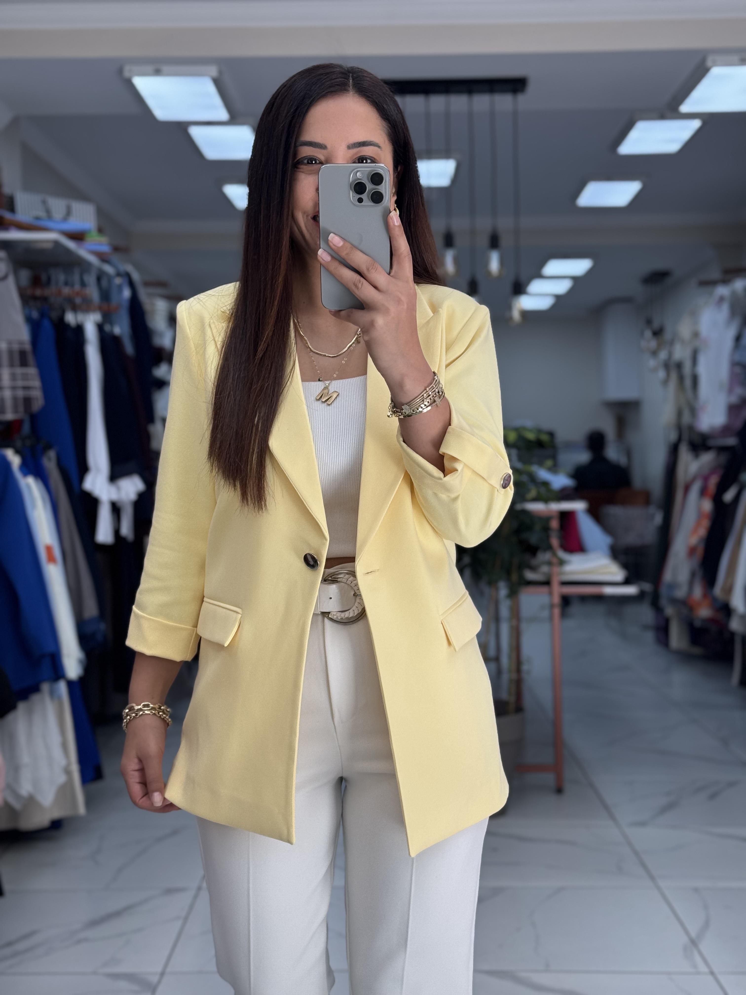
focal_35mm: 48
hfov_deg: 30.3
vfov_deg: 39.7
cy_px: 498
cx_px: 373
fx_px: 1379
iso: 64
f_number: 1.78
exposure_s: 1/173
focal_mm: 6.76
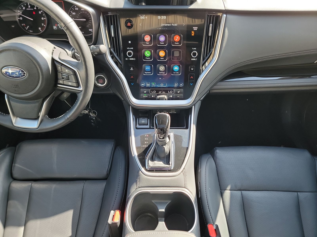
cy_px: 118
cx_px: 158
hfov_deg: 71.6
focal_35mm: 24
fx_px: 220
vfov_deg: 56.8
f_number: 1.8
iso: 100
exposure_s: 1/59
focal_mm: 6.7
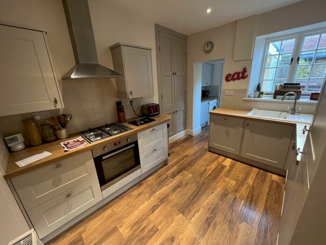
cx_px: 163
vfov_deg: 89.9
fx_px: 122
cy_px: 122
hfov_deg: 106.2
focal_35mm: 13
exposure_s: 1/50
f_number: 1.8
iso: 320
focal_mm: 1.57
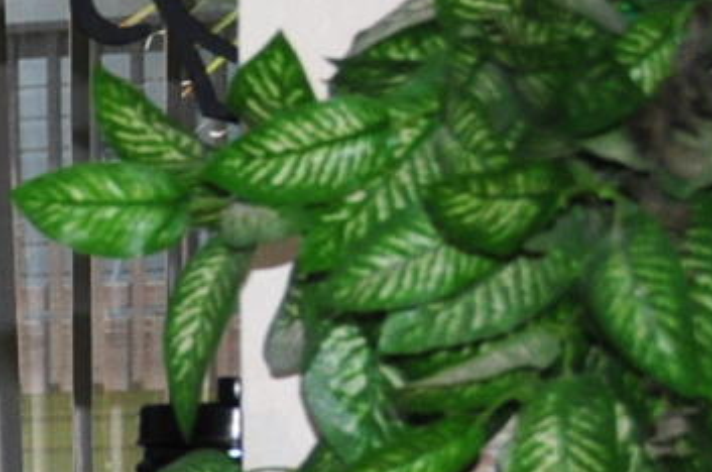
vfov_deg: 4.2
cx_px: -1363
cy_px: 658
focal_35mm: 328
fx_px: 6475
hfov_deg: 5.9
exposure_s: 1/250
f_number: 8
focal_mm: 36
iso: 500
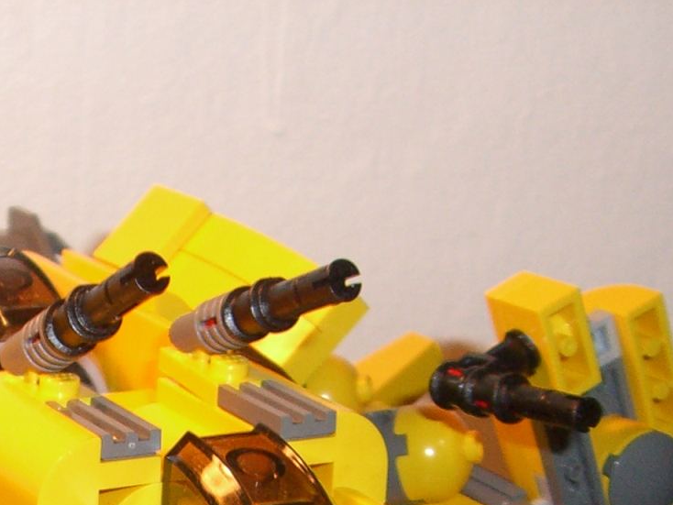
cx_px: 116
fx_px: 2062
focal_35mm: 106
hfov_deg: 18.3
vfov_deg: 13.4
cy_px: 702
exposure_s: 1/60
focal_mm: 6.2
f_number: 2.7
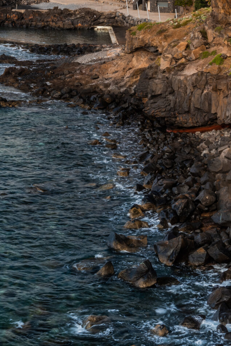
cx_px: -36
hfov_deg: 13.0
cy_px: -102
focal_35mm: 103
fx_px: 989
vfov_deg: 18.5
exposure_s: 1/6
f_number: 16
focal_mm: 38
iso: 31
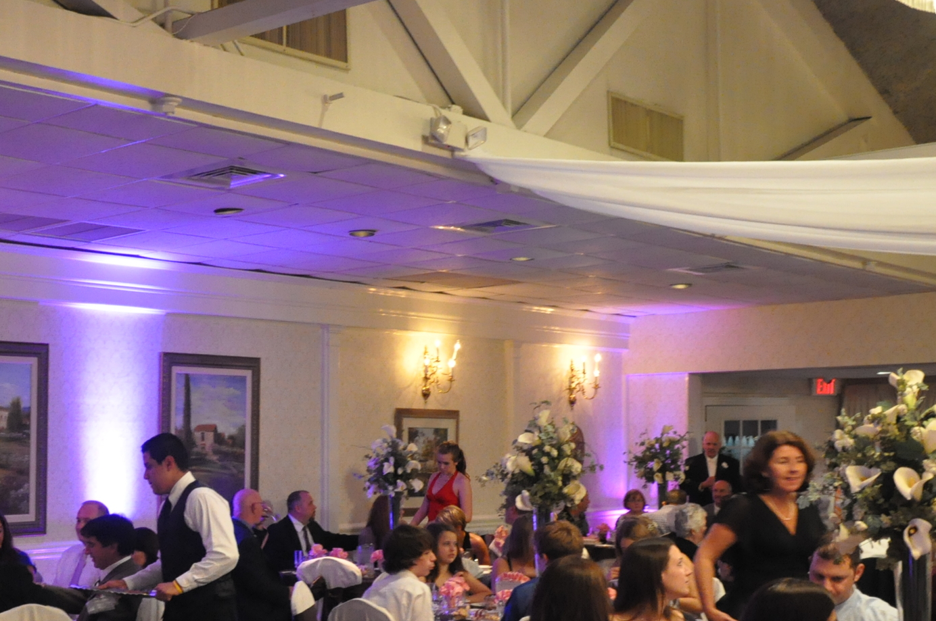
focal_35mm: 57
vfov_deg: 23.4
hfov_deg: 34.0
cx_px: 169
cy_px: 489
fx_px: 1478
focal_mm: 21
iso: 3200
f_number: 4
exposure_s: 1/15
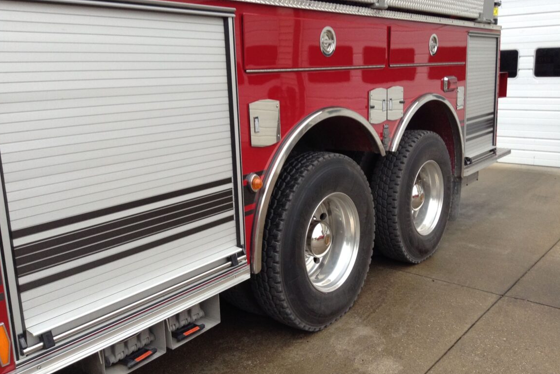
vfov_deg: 37.8
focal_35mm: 35
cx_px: 281
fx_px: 544
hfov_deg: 54.4
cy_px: 177
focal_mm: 3.3
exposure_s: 1/60
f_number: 2.4
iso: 40
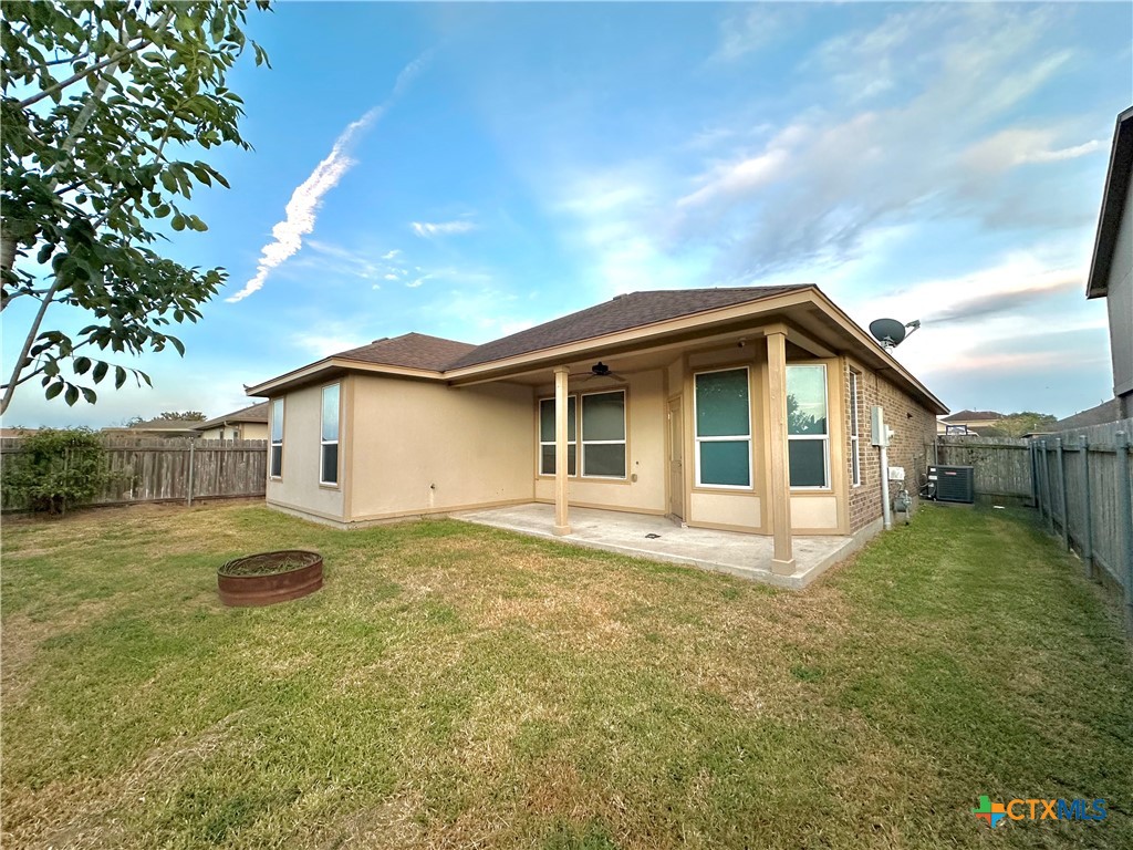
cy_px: 425
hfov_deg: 102.1
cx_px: 566
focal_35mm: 14
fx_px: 458
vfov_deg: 85.7
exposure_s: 1/99
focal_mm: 2.22
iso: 200
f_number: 2.2
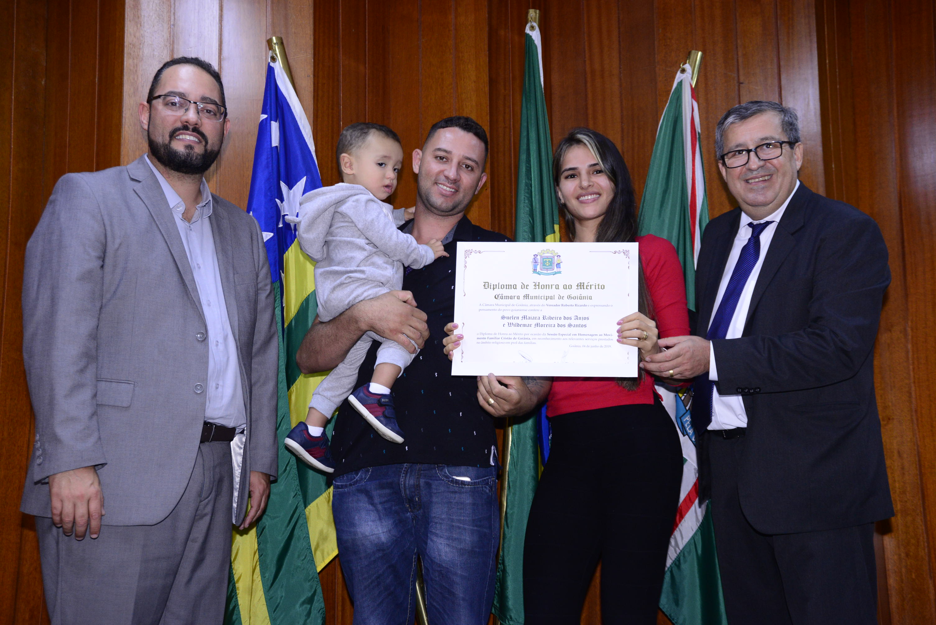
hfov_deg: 43.6
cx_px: 468
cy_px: 312
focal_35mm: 45
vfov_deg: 29.9
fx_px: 1170
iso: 2000
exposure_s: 1/60
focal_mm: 45
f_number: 5.6
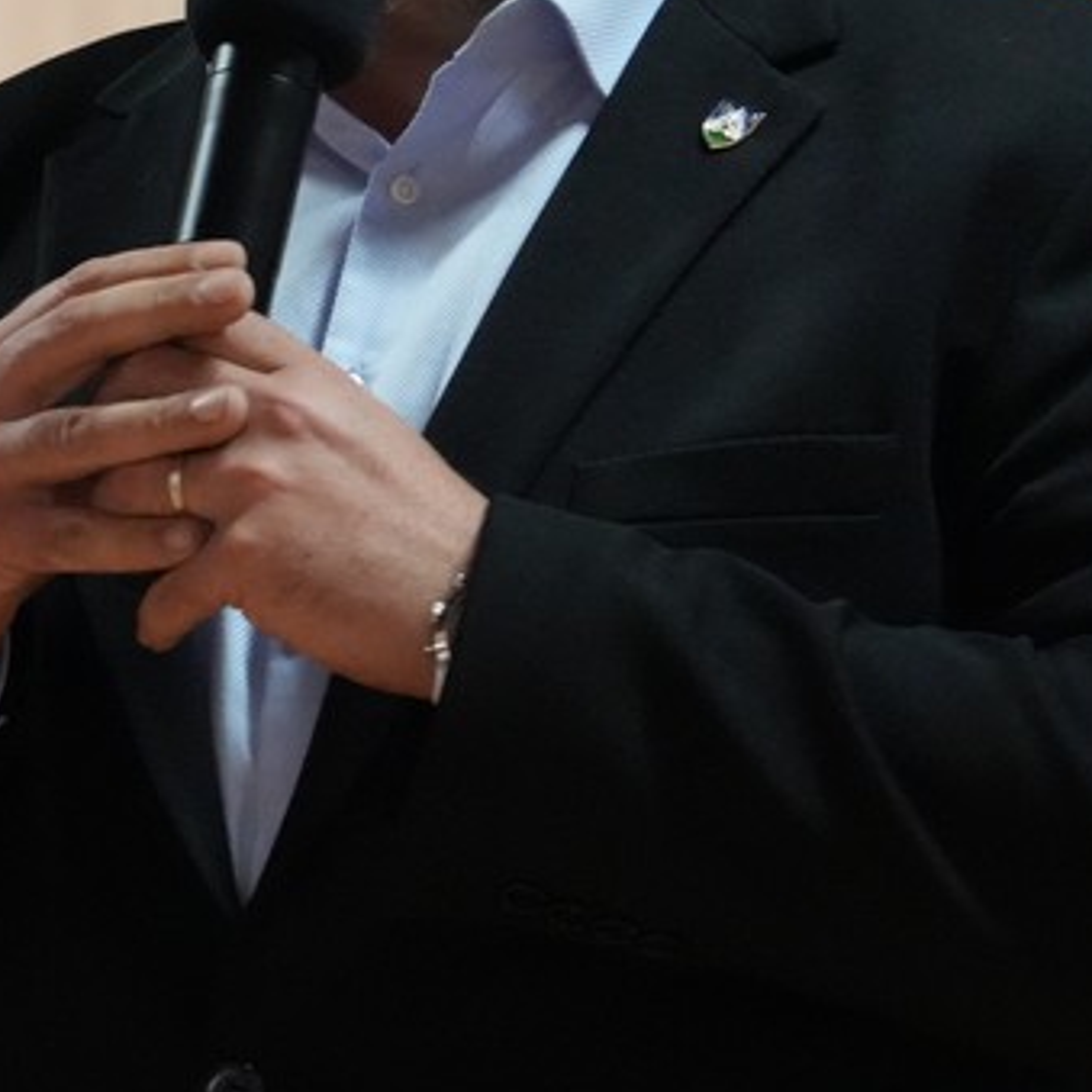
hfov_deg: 5.2
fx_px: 11921
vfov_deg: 5.2
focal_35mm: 334
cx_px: 312
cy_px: 85
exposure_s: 1/80
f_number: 6.3
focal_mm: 130
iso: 12800
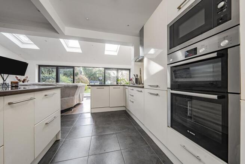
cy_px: 82
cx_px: 122
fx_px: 82
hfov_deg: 112.6
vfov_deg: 90.0
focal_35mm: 12
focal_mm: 12
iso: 320
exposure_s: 1/20
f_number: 9
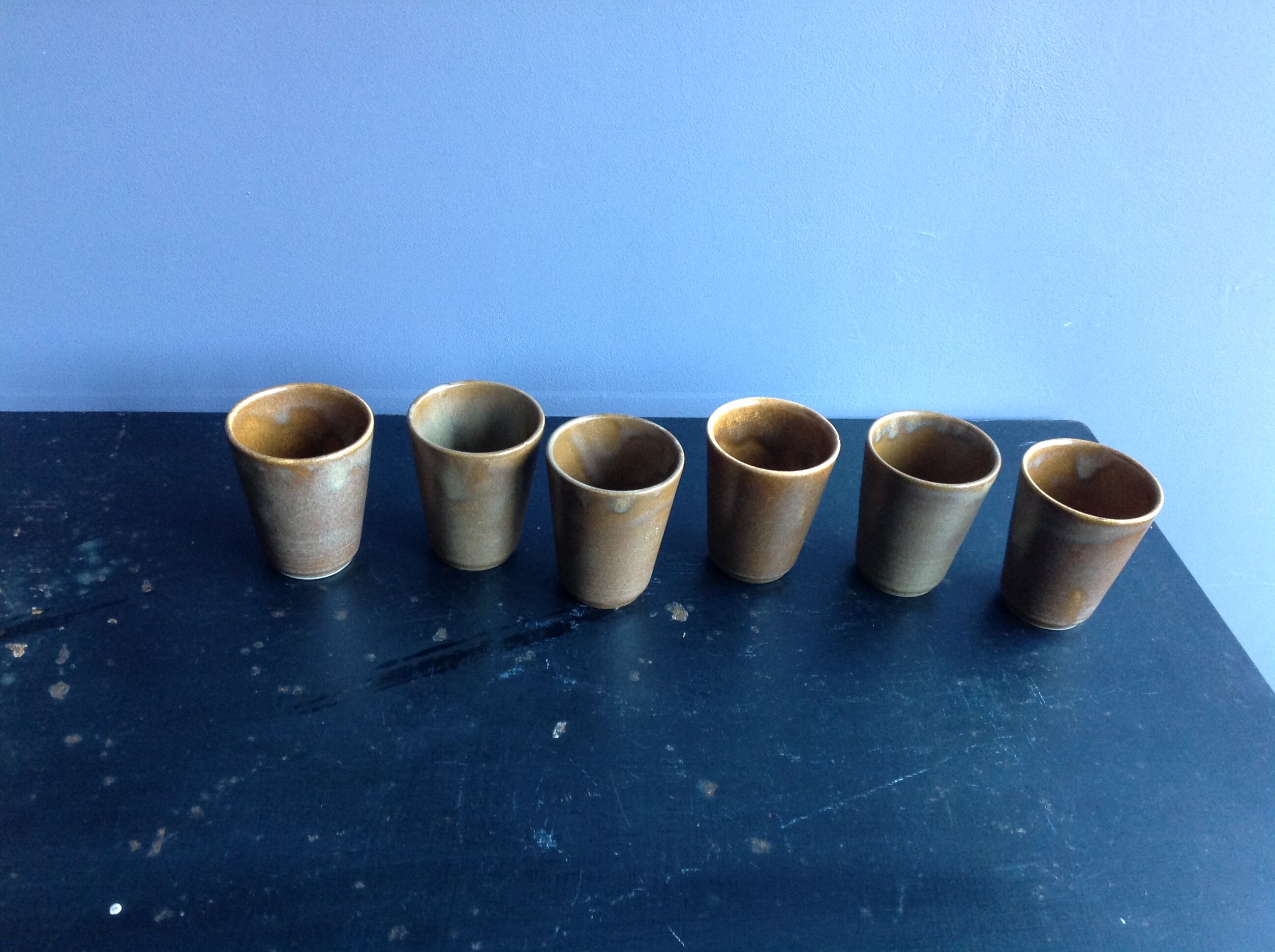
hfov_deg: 52.7
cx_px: 638
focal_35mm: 35
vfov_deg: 40.6
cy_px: 476
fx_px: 1287
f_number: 2.4
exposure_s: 1/15
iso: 200
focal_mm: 4.28
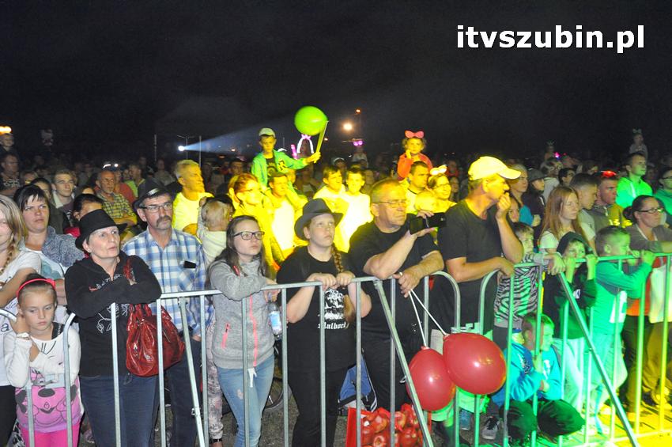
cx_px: 336
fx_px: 615
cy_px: 224
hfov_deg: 57.3
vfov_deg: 39.9
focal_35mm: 33
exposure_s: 1/60
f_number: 5.6
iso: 3200
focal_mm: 22
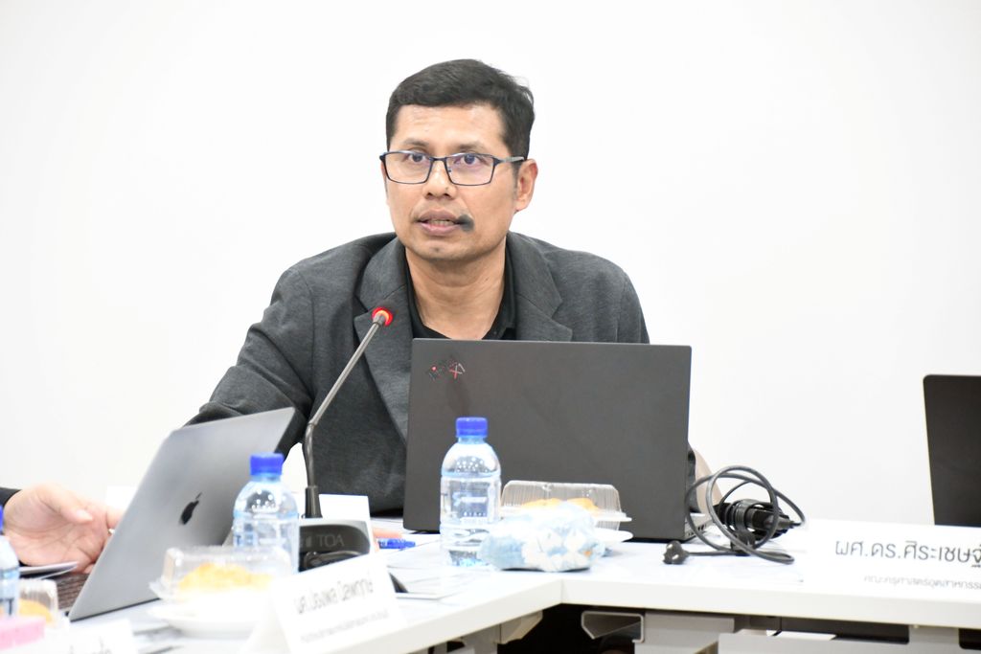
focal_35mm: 202
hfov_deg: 10.2
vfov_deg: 6.8
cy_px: 327
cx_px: 490
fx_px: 5505
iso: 3200
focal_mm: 135
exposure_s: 1/25
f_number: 6
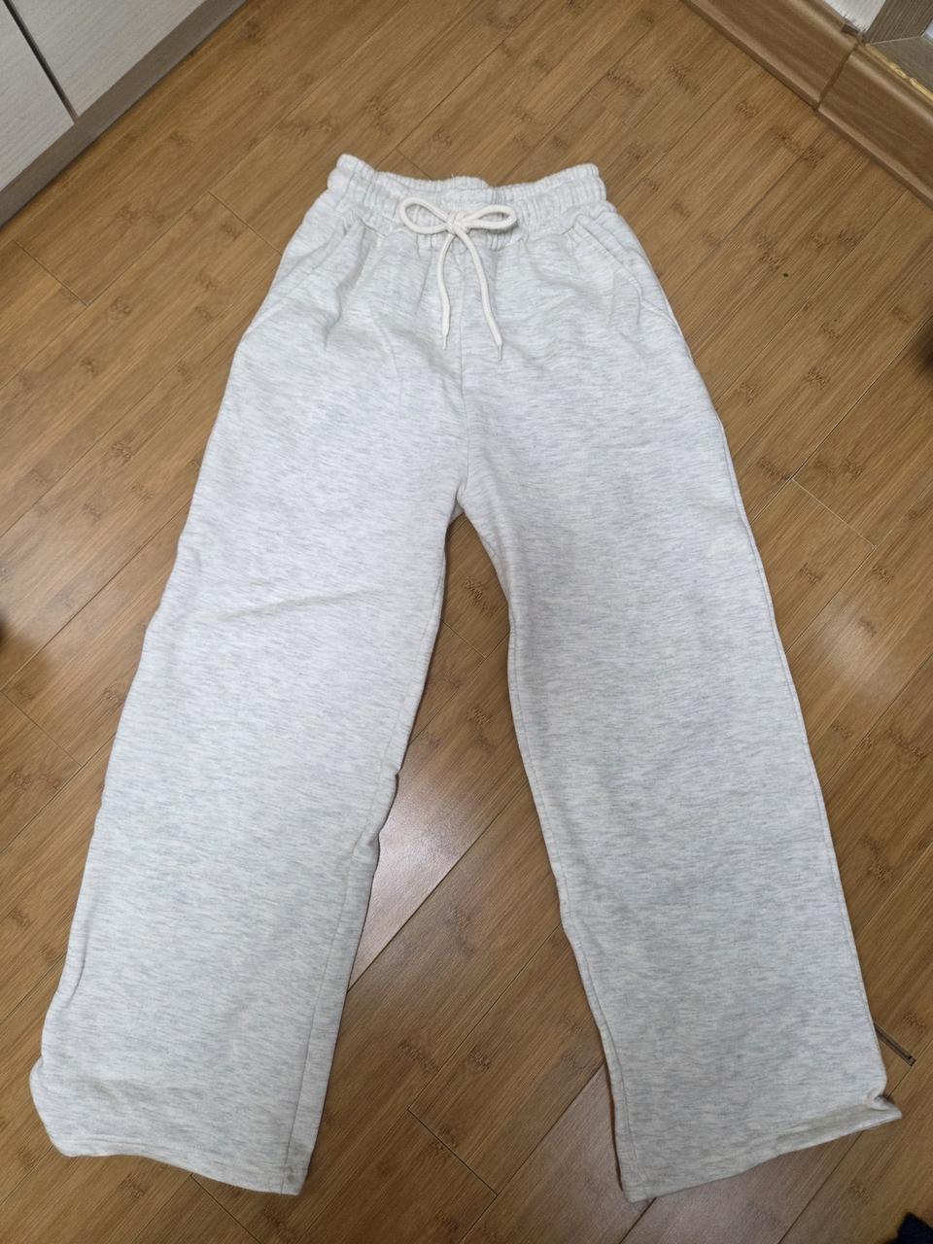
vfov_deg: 73.9
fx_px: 827
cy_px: 622
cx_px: 466
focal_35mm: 23
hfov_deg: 58.9
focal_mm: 5.4
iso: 250
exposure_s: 1/120
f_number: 1.8
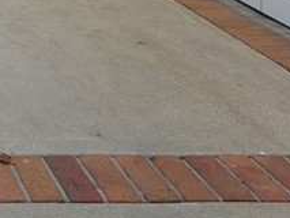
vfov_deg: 15.3
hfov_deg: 21.4
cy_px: -238
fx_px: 620
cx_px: -163
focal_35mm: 74
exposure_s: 1/250
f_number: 9
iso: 640
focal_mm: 16
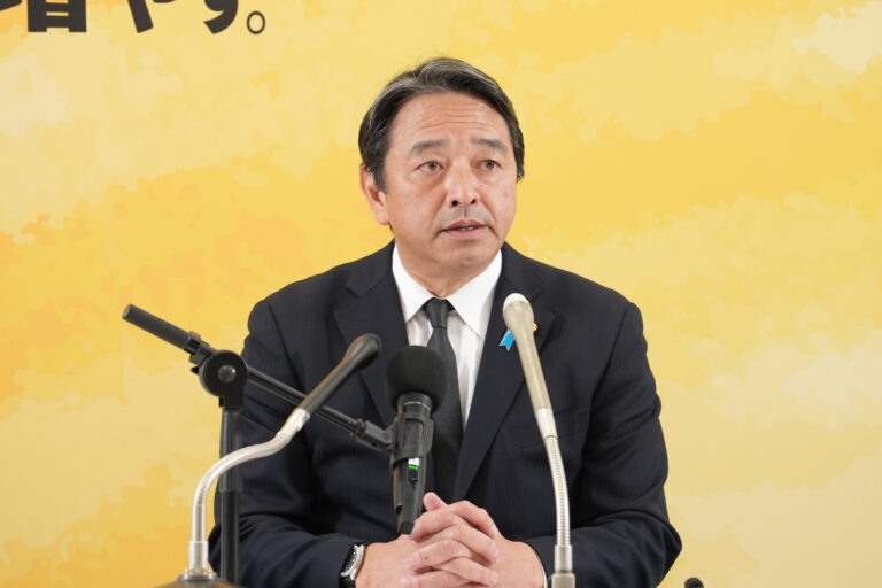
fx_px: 7349
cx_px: 441
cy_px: 294
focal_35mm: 300
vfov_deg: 4.6
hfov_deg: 6.9
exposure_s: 1/125
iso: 2000
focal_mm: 200
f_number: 5.6
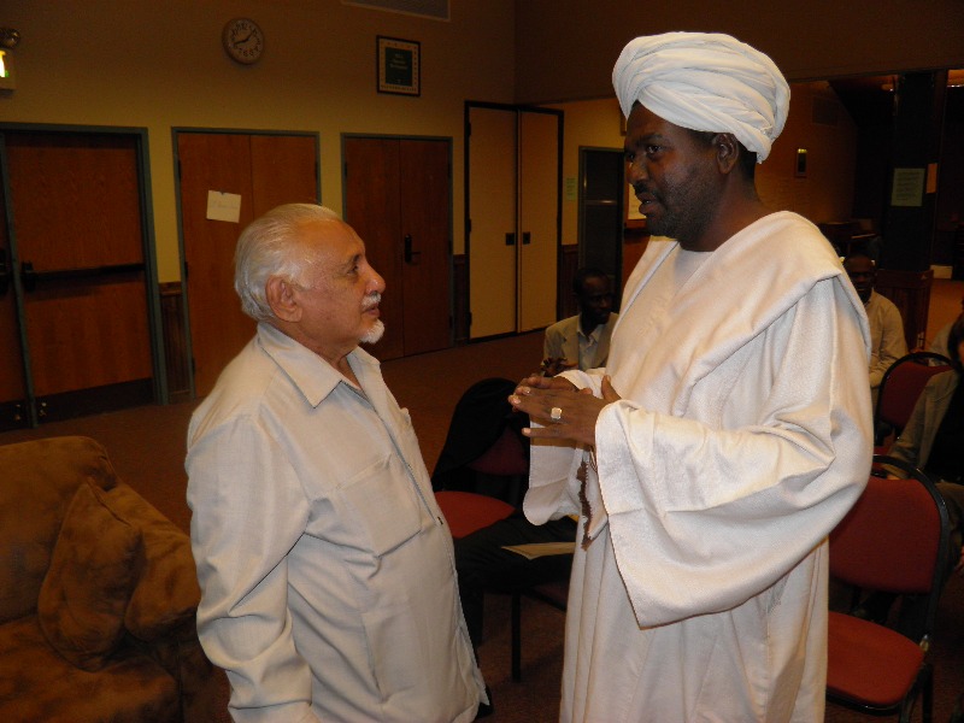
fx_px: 780
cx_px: 482
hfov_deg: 63.4
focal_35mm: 28
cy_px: 362
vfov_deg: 49.7
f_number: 2.8
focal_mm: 4.9
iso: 100
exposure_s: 1/30
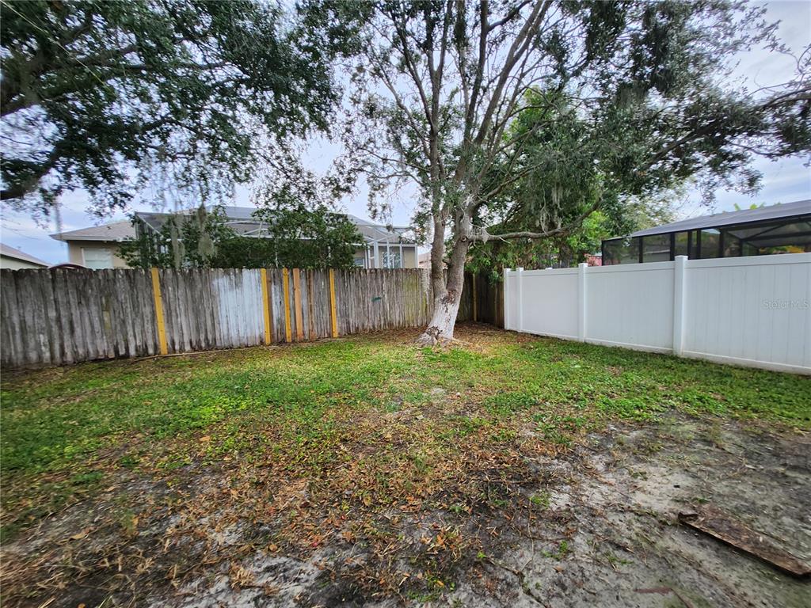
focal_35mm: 13
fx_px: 305
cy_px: 304
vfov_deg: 89.9
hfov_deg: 106.2
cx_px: 406
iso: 40
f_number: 2.2
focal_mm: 1.74
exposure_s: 1/60
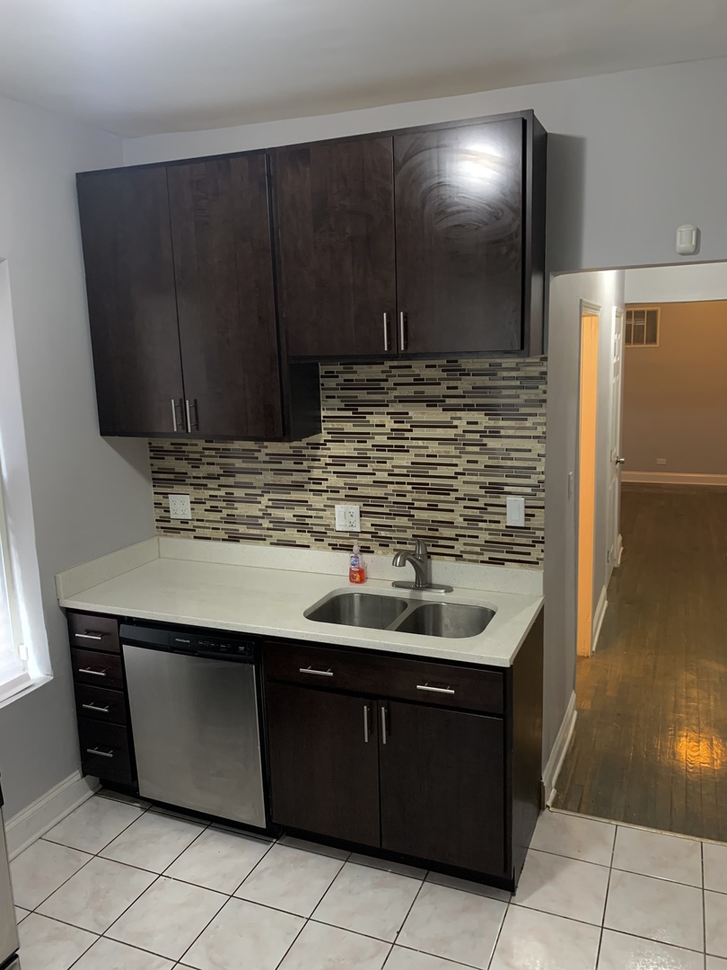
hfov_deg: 53.1
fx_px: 728
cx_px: 364
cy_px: 485
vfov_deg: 67.3
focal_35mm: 26
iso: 320
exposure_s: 1/40
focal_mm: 4.25
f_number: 1.8
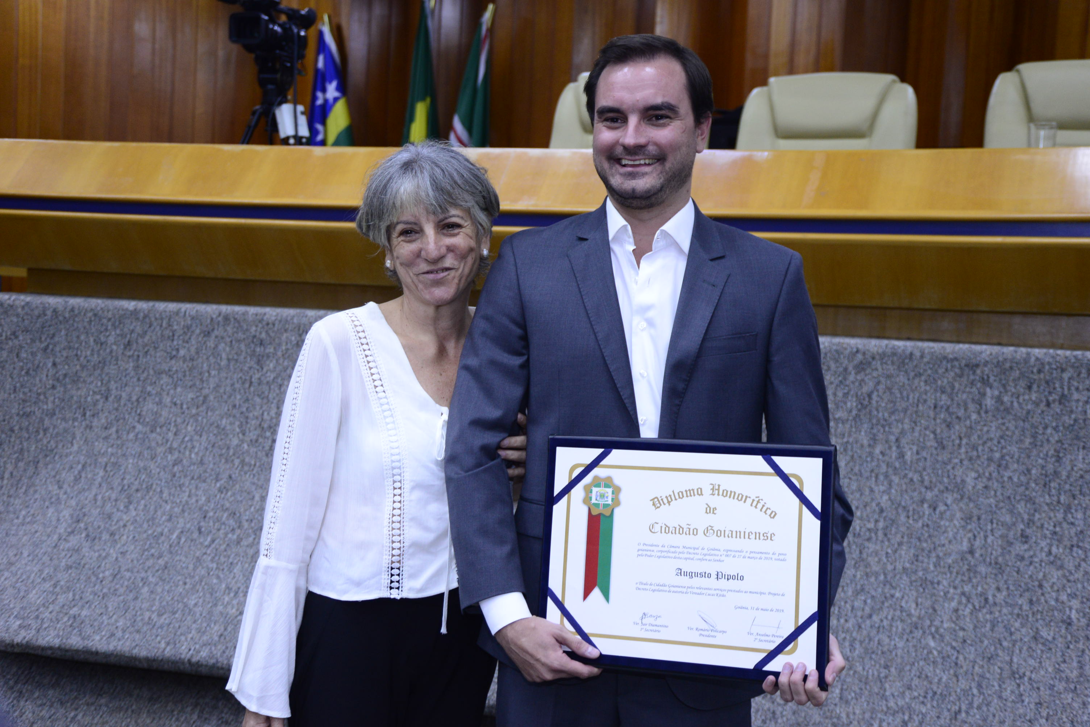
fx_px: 1514
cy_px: 364
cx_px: 545
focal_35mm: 50
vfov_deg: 27.0
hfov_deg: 39.6
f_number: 4.8
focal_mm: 50
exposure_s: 1/60
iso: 2000
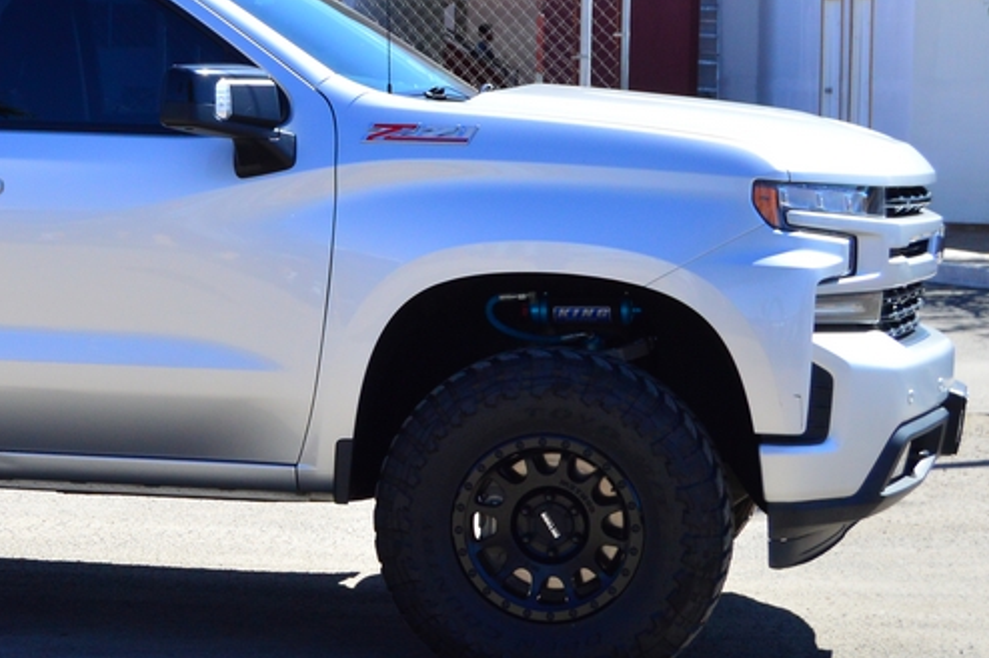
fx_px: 3109
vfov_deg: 12.1
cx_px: -81
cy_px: 220
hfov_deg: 17.5
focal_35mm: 113
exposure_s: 1/1000
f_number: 7.1
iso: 400
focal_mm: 31
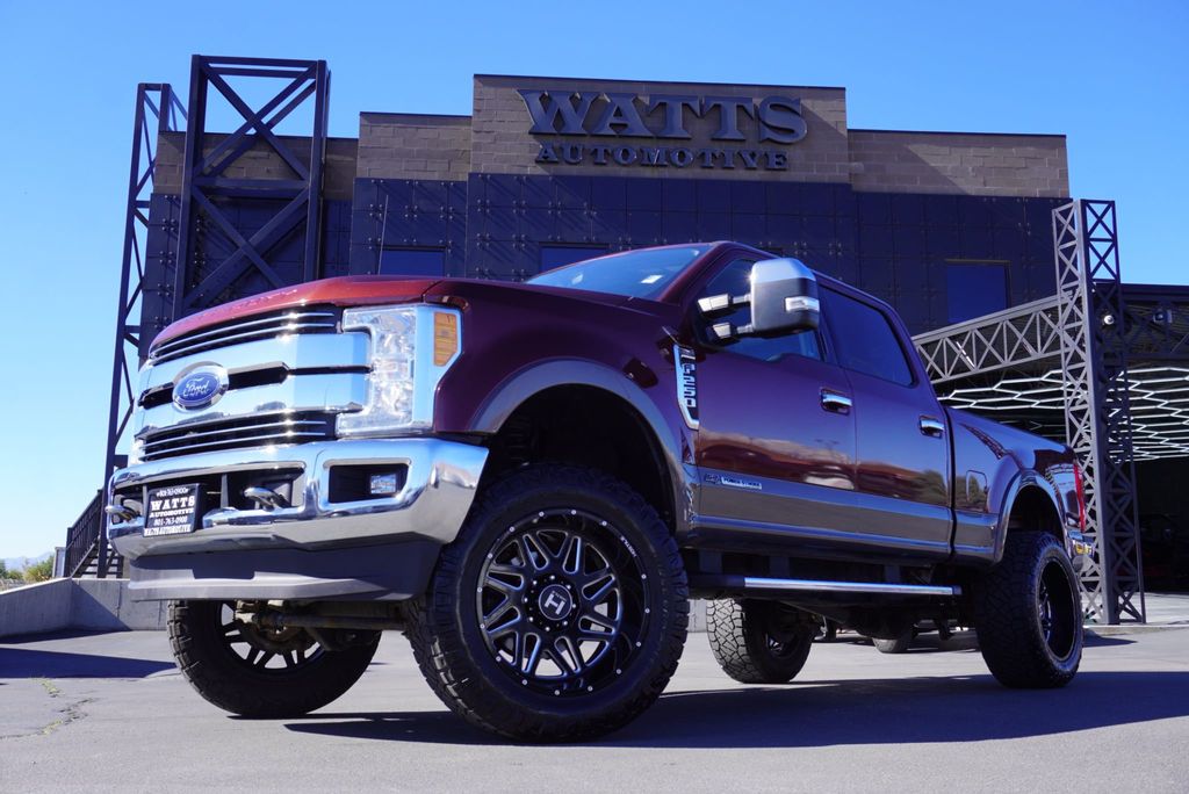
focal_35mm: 36
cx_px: 594
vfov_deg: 36.9
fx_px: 1190
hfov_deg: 53.1
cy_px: 397
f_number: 8
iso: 100
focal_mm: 24
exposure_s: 1/100
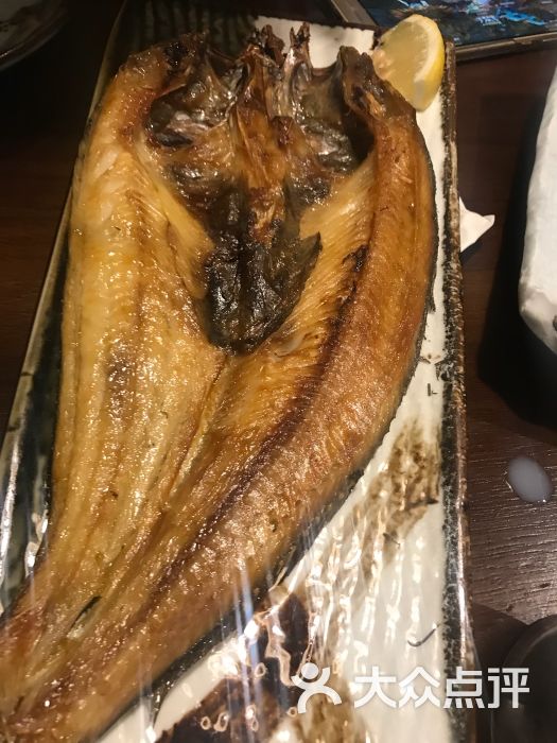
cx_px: 278
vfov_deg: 63.4
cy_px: 372
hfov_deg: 49.7
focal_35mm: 28
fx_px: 601
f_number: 1.8
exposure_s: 1/17
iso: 64
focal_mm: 3.99
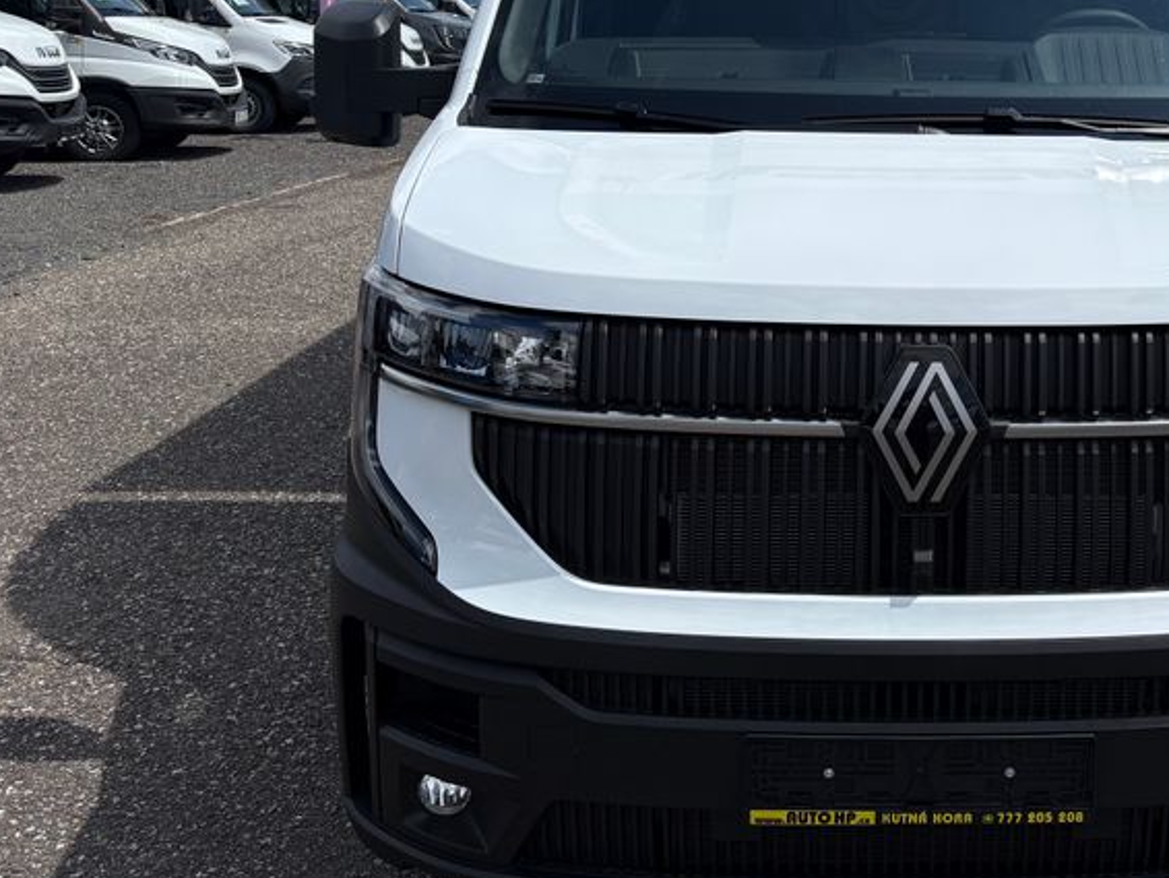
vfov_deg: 30.2
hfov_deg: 38.9
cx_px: 934
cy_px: 180
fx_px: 1588
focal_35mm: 47
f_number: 1.6
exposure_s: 1/6329
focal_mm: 5.96
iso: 50
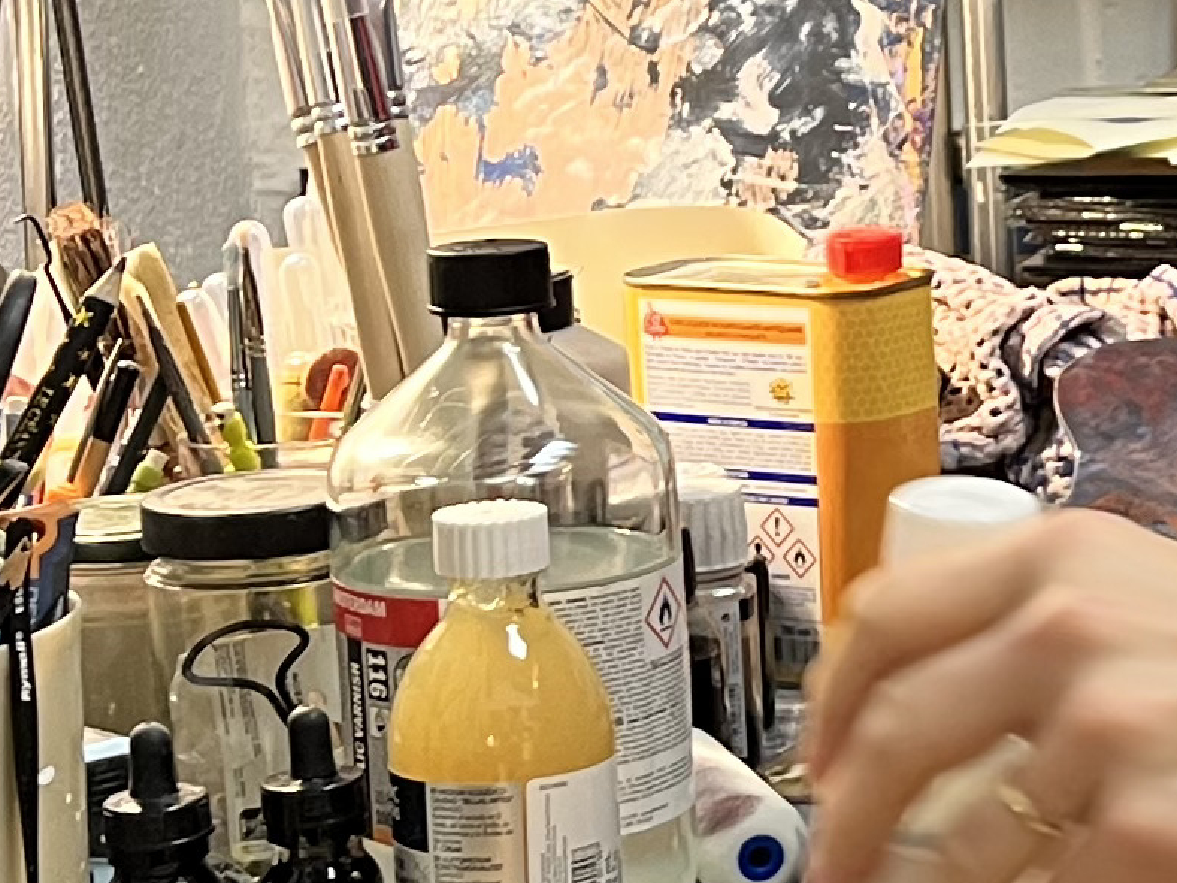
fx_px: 4522
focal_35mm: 133
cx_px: 1606
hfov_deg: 14.1
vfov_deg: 11.1
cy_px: 236
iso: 64
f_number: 1.6
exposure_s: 1/50
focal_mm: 5.1
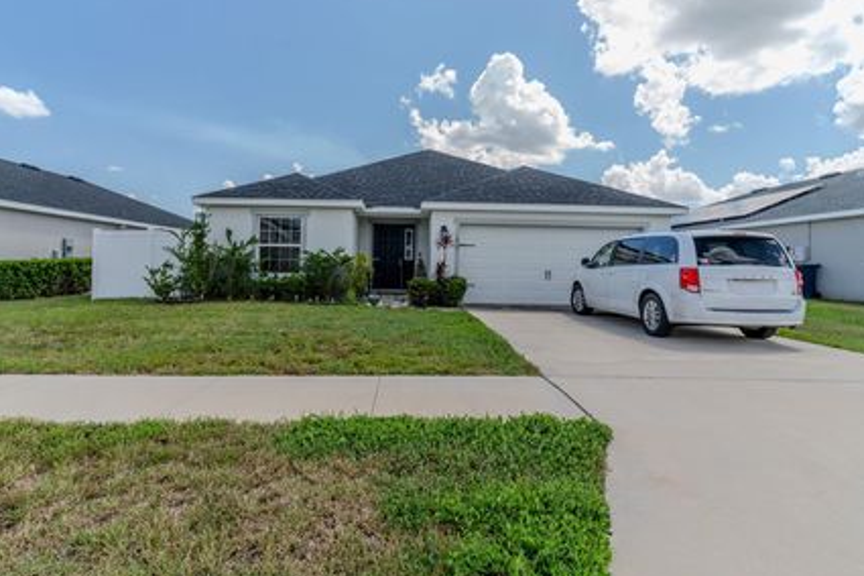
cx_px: 409
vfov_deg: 61.8
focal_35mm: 20
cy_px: 260
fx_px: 480
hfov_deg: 83.9
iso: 100
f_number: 8
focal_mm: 17
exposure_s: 1/40
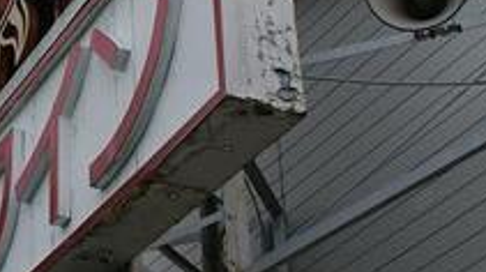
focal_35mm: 105
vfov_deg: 11.4
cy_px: 54
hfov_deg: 19.9
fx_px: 1351
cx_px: 20
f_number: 4.5
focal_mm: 22
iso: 100
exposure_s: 1/500
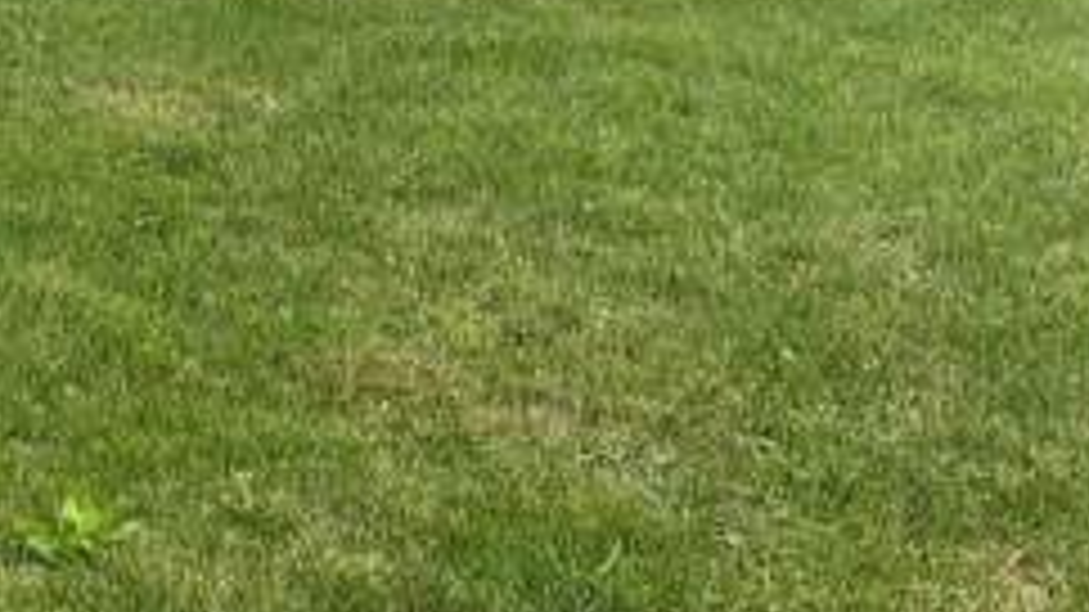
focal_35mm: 90
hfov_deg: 22.7
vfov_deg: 12.8
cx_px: -4
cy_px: -284
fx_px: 2598
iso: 32
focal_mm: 4.25
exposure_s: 1/1147
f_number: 1.8
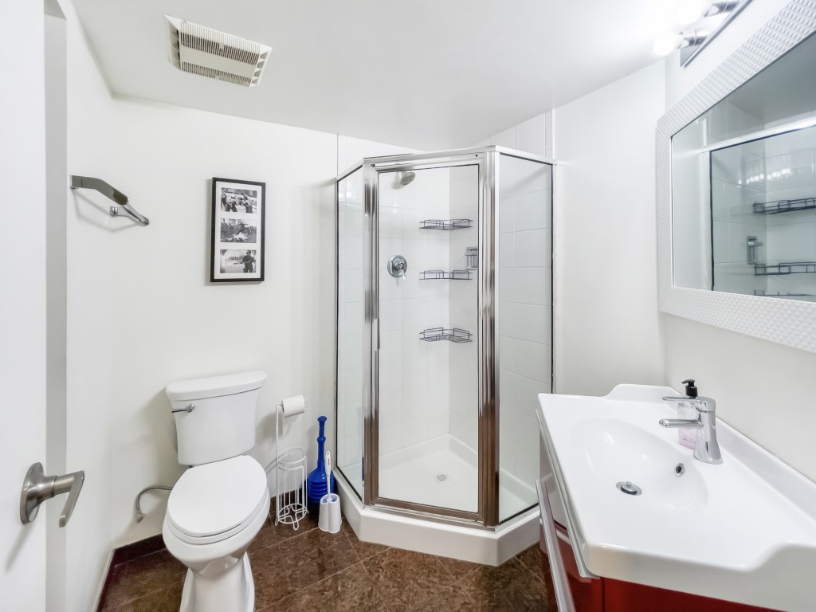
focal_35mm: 13
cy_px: 306
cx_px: 408
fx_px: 306
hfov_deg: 106.2
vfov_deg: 89.9
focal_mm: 1.5
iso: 64
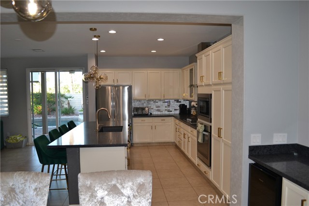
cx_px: 154
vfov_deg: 48.0
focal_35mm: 27
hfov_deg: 67.4
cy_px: 103
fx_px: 232
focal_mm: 18
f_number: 4
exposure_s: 1/100
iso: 400
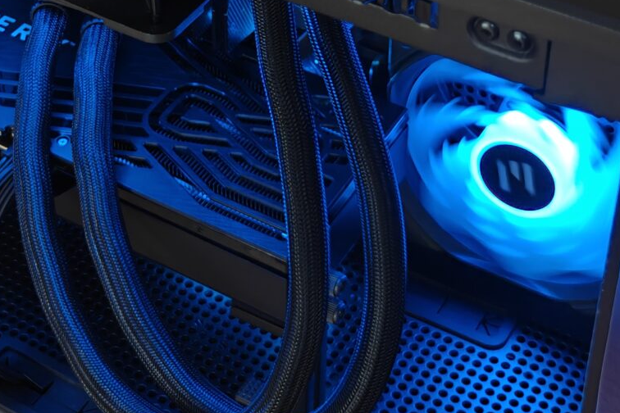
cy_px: -89
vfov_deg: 16.2
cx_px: 215
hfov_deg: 25.0
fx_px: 1395
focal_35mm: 81
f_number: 1.6
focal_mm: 6.06
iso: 640
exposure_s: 1/100
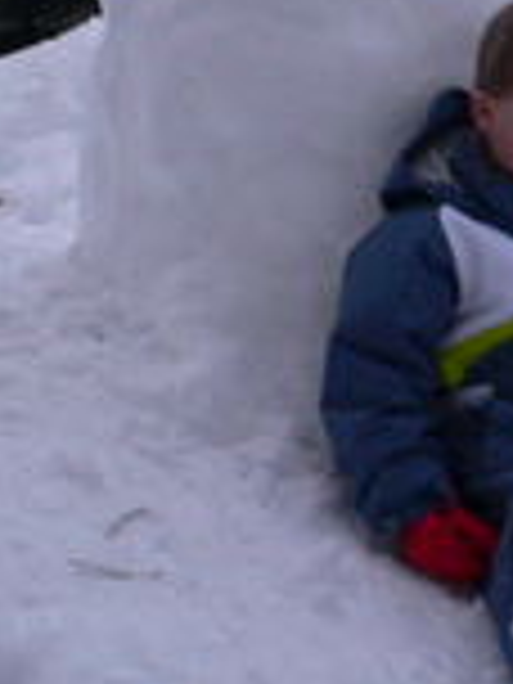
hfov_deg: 12.7
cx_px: 572
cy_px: 130
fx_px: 2253
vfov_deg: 17.1
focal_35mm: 114
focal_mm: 6
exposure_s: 1/20
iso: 200
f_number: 2.8
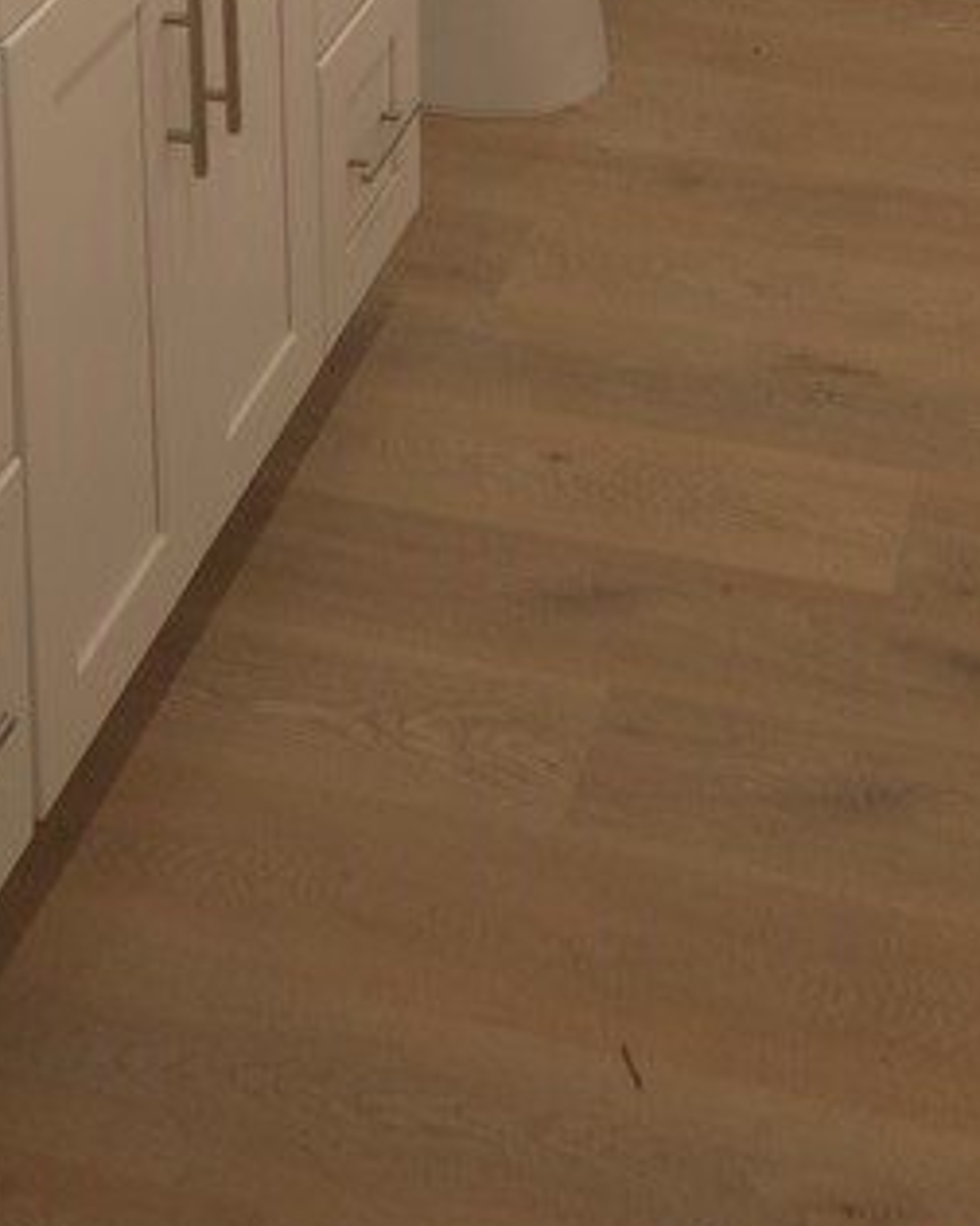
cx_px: 346
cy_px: -650
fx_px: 2647
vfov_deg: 21.5
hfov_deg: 20.9
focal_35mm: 73
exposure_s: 1/120
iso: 50
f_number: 1.8
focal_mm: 5.4
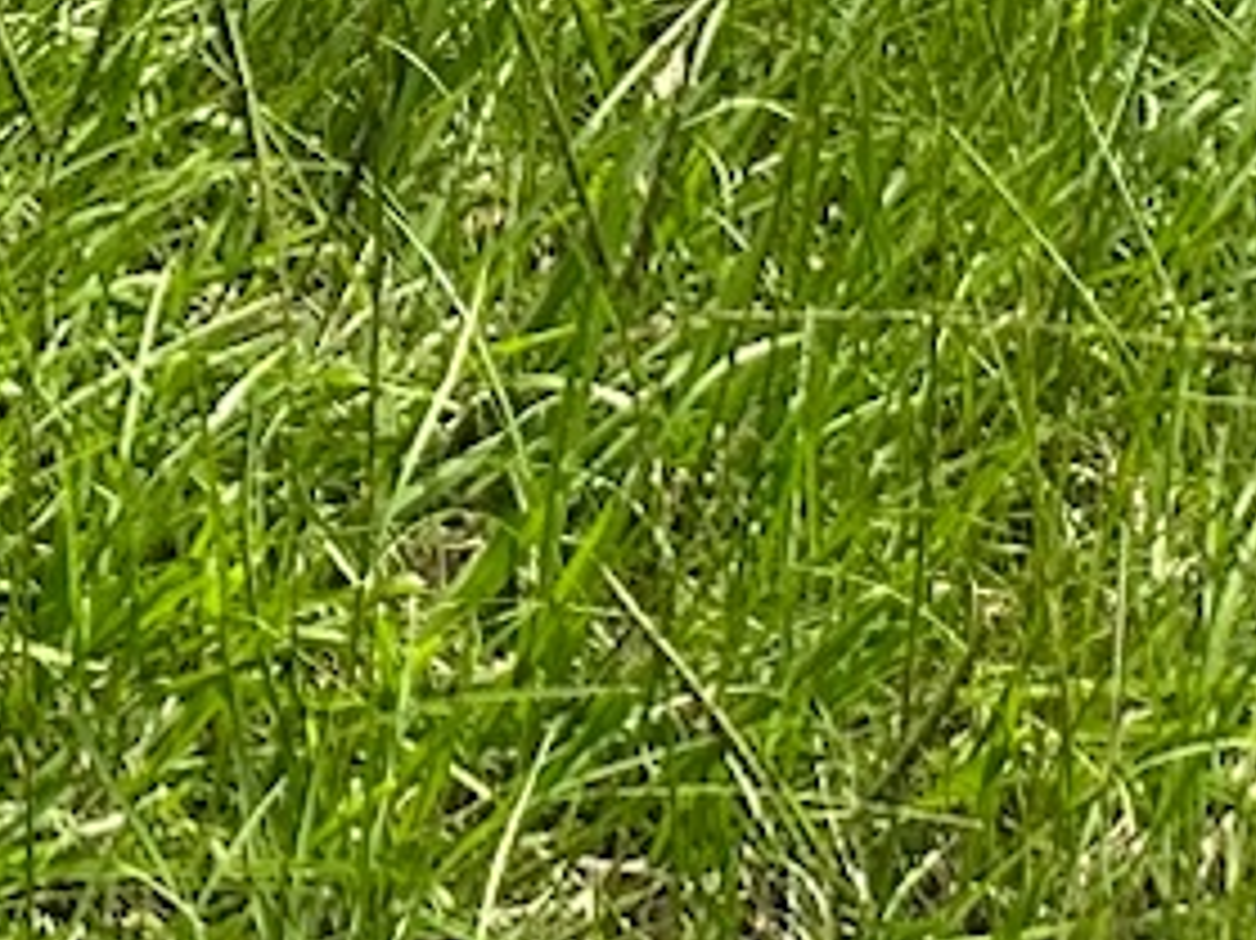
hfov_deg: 9.1
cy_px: -2321
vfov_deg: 7.1
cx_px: -2449
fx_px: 6383
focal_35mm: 176
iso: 80
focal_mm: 6.86
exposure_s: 1/2028
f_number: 1.78
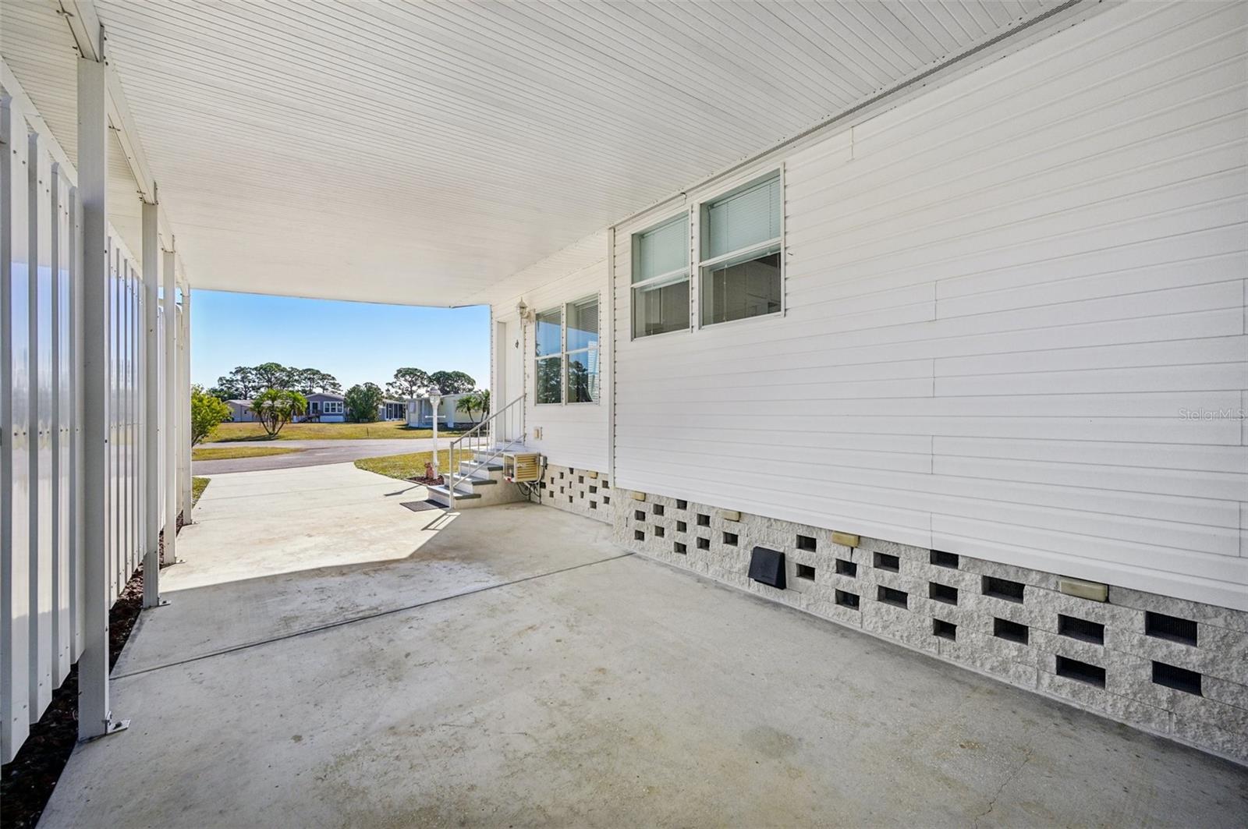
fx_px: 485
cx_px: 624
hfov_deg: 104.3
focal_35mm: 14
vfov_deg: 81.1
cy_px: 414
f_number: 8
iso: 400
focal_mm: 14
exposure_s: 1/800
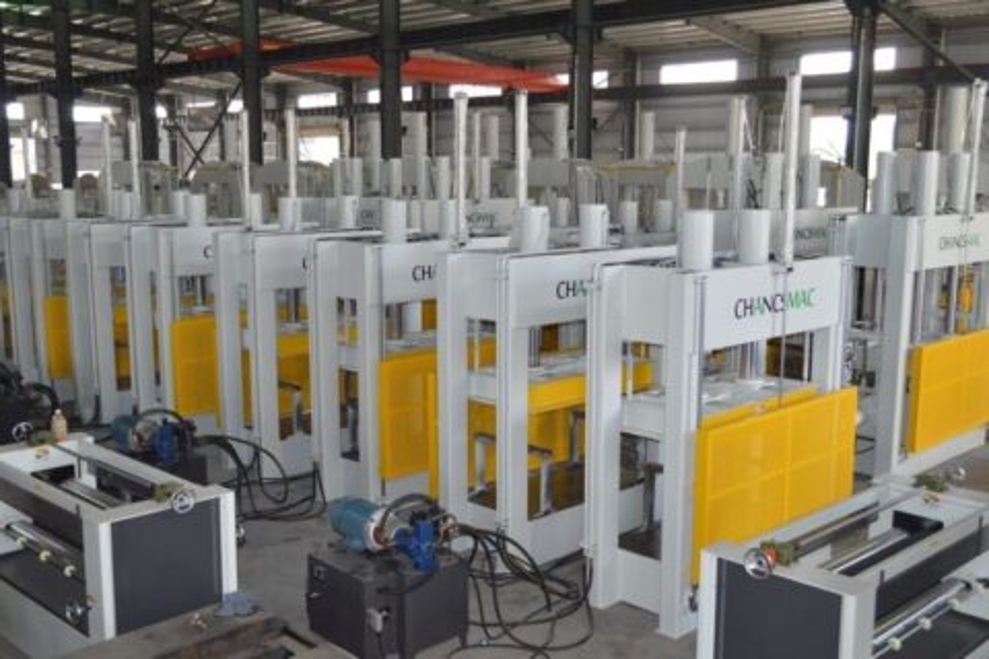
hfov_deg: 61.9
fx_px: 824
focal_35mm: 30
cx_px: 494
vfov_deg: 43.6
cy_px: 330
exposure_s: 1/60
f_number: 4
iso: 400
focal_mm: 20
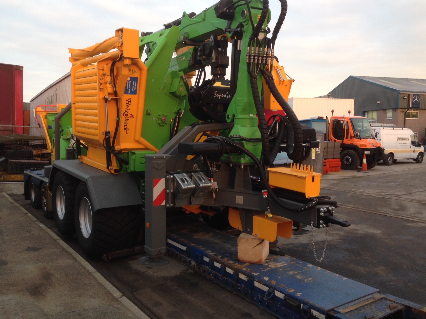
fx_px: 418
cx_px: 215
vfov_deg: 41.8
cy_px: 155
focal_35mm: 34
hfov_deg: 54.0
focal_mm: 4.12
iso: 50
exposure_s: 1/30
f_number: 2.4
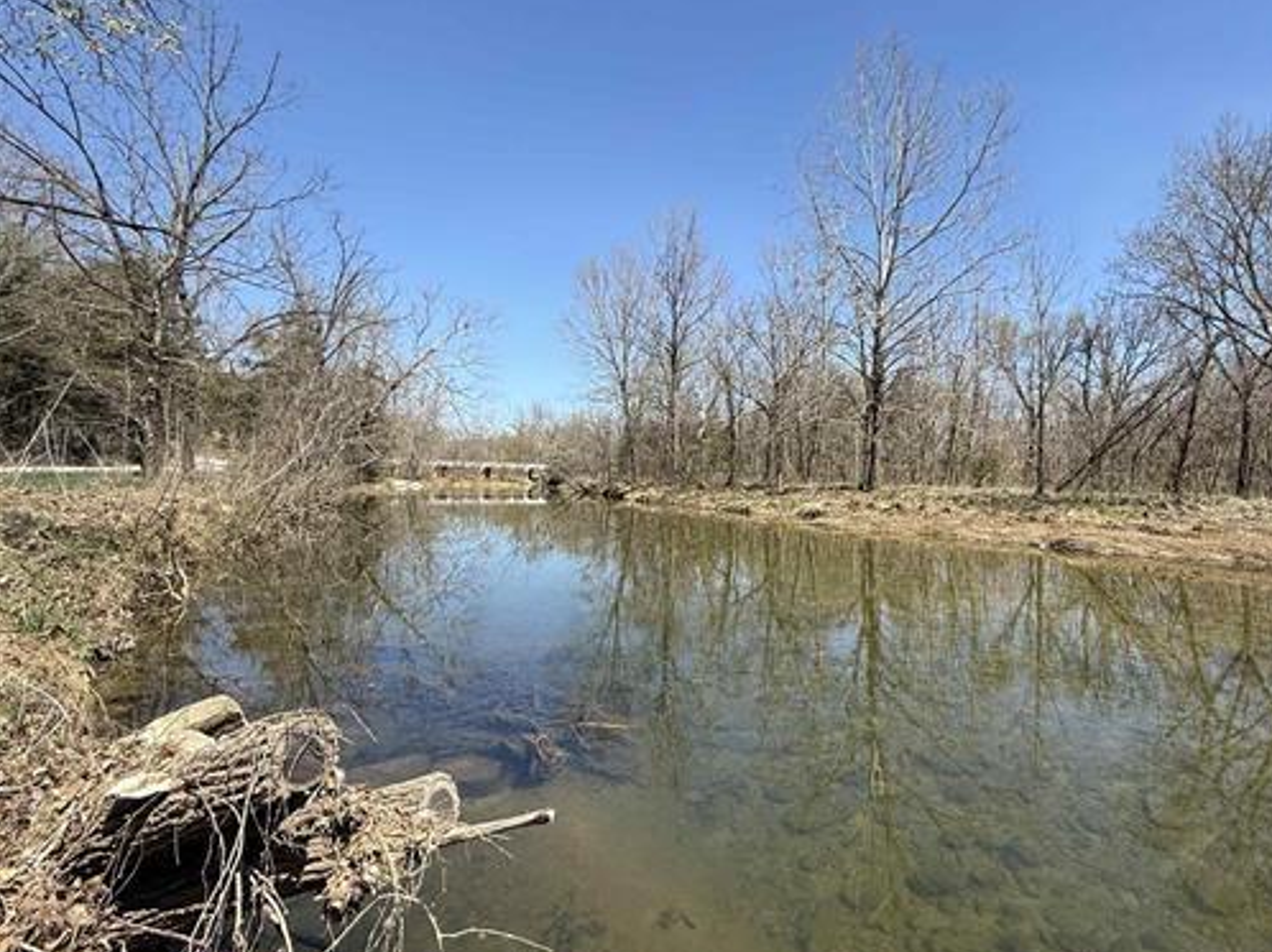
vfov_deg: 71.5
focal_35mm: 18
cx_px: 815
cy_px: 459
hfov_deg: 85.6
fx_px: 661
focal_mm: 2.22
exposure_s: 1/1368
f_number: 2.2
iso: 50
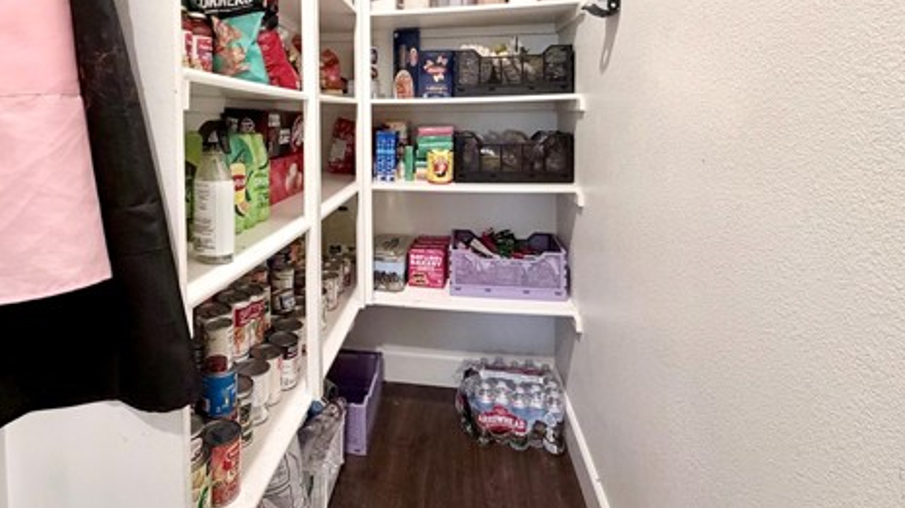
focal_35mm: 21
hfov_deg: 82.8
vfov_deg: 51.7
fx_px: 504
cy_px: 140
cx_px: 358
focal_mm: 2.22
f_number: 2.2
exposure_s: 1/60
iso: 500
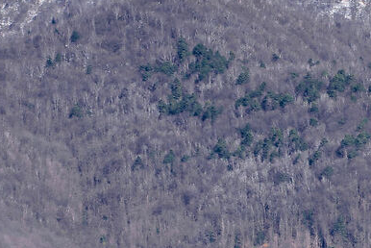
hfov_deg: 2.9
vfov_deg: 1.9
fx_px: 7436
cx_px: 287
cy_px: 321
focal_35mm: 721
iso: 100
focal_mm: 116
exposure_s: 1/320
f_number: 9
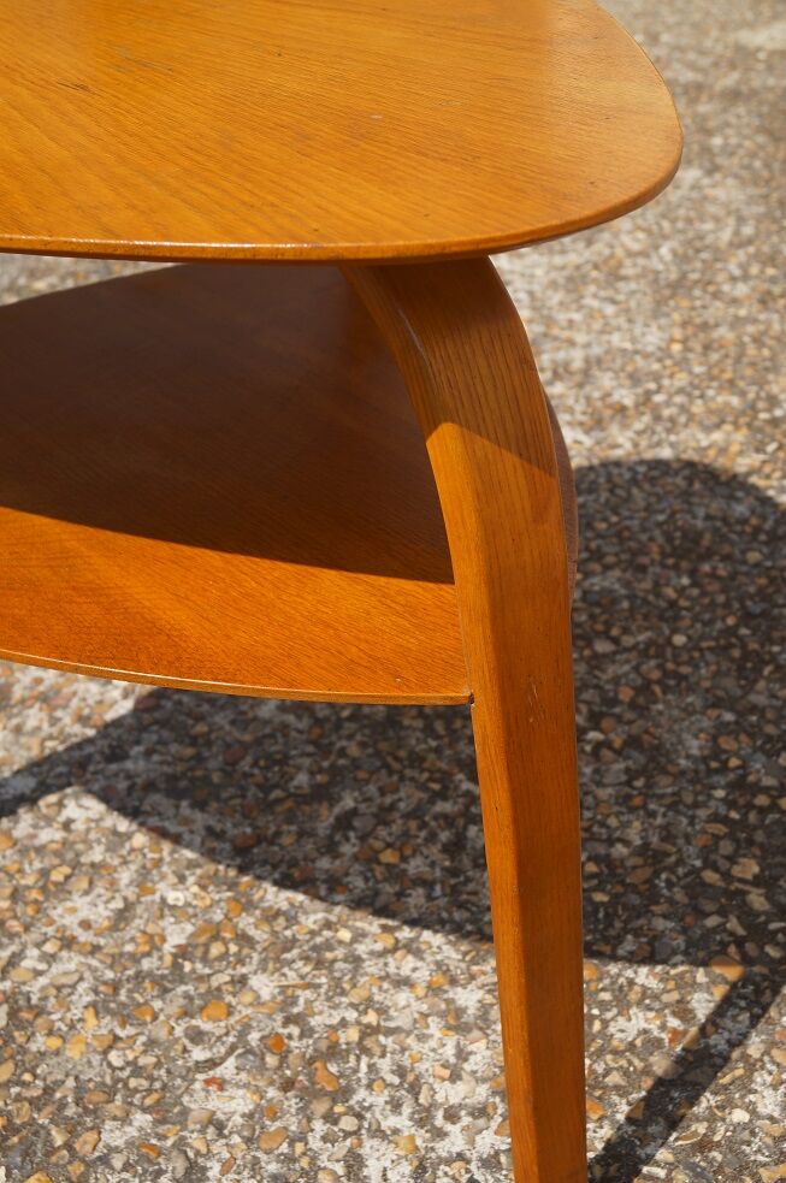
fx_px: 1477
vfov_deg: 43.6
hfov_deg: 29.8
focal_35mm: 45
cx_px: 393
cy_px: 592
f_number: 6.3
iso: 100
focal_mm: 30
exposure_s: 1/320
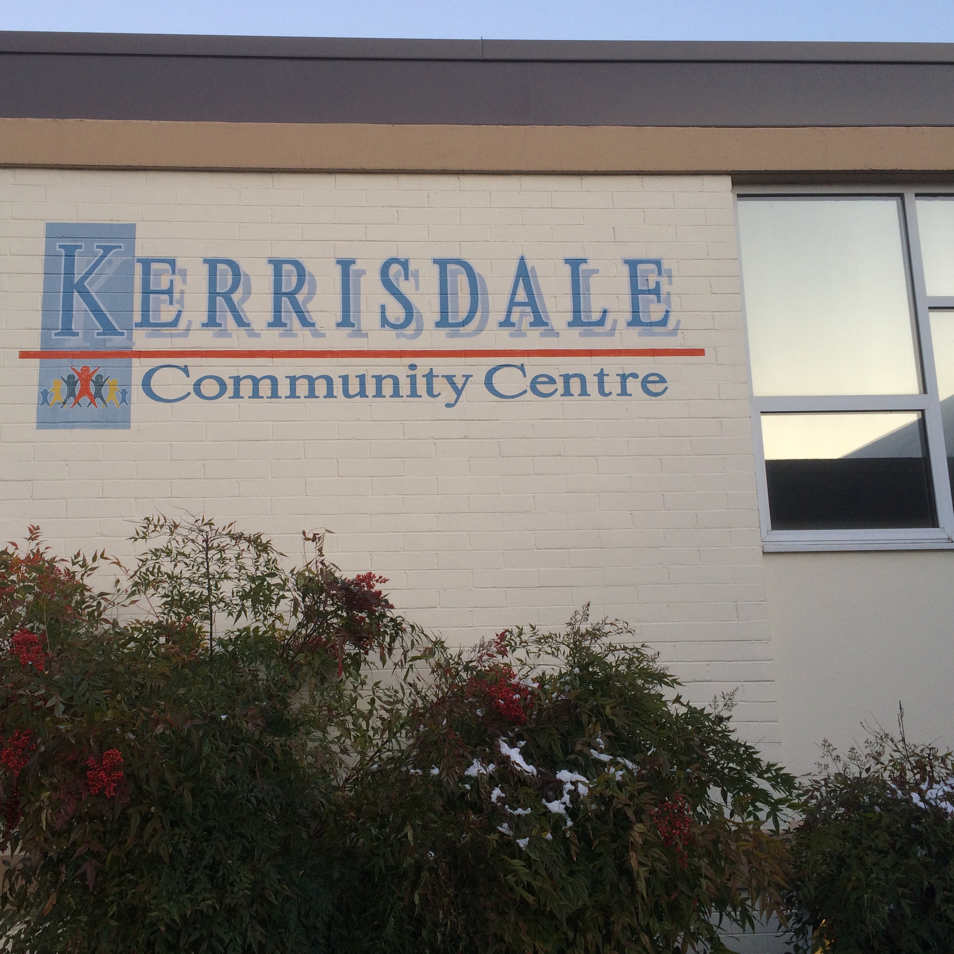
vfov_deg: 47.2
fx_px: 1091
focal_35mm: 35
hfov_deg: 47.2
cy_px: 480
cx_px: 435
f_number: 2.2
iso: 40
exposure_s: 1/60
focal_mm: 4.15
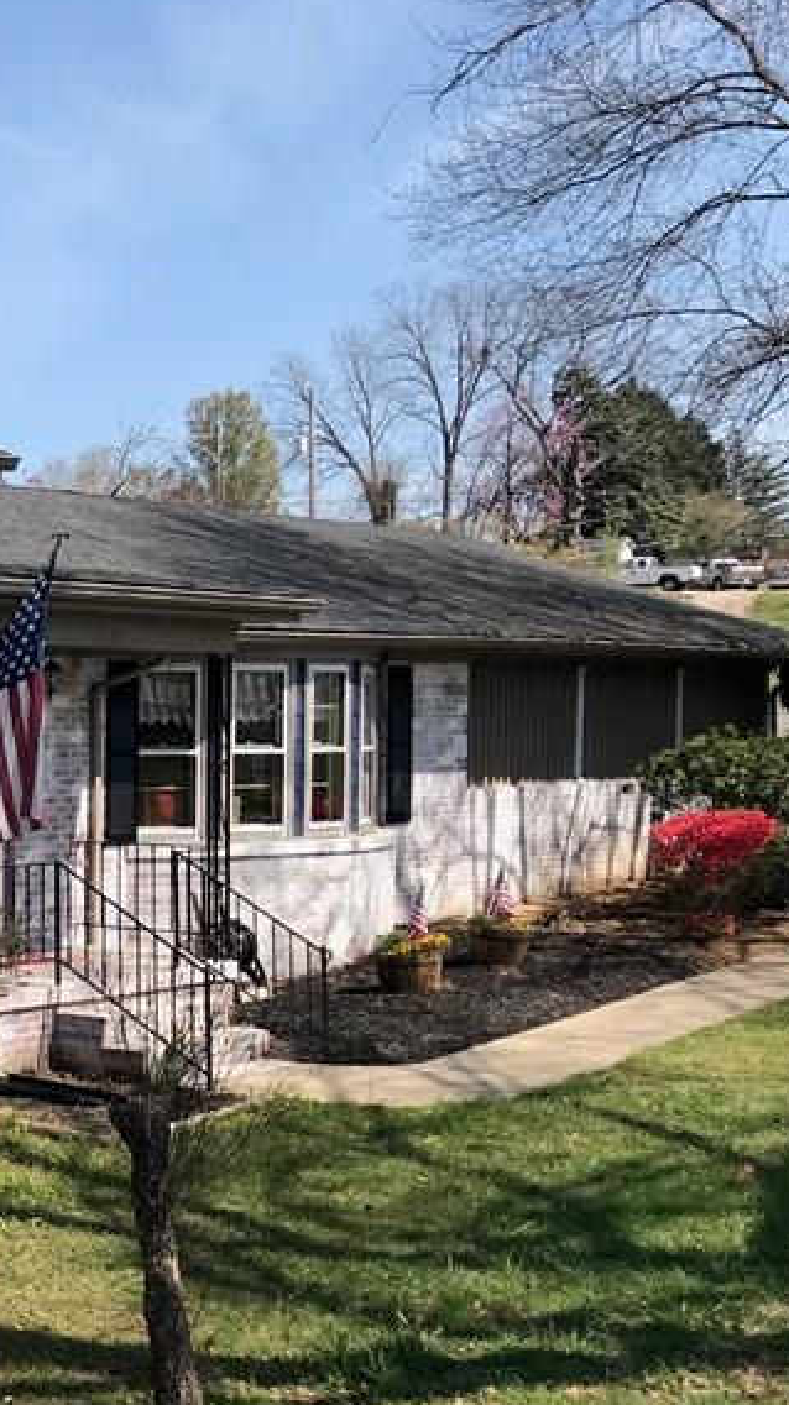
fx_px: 2048
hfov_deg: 19.4
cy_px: 895
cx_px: -344
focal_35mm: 55
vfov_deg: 37.6
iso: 20
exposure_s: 1/1227
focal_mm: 3.99
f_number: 1.8
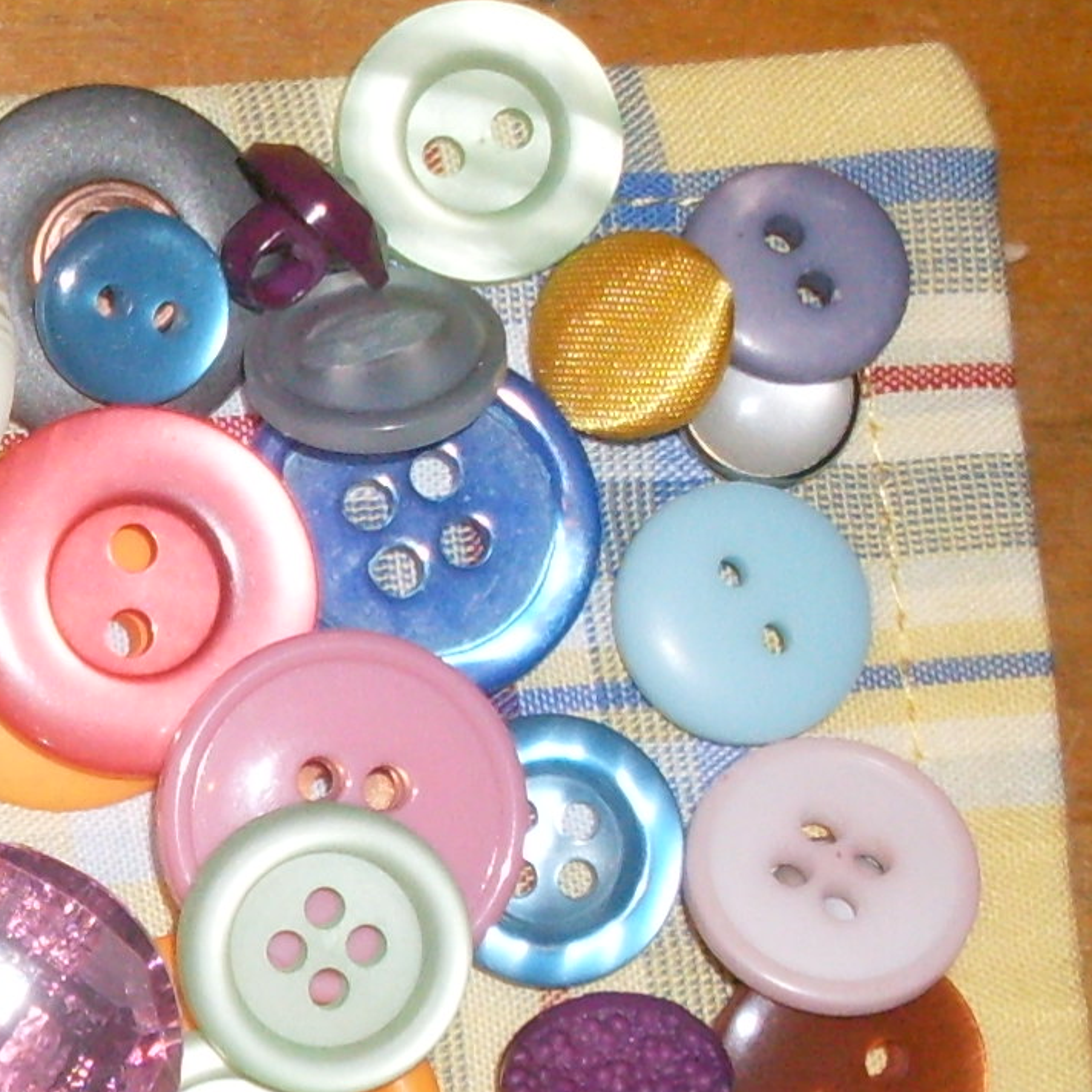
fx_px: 5496
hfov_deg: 10.8
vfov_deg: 11.3
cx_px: -687
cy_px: 836
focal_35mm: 154
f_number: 2.8
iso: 100
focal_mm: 6.3
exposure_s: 1/45
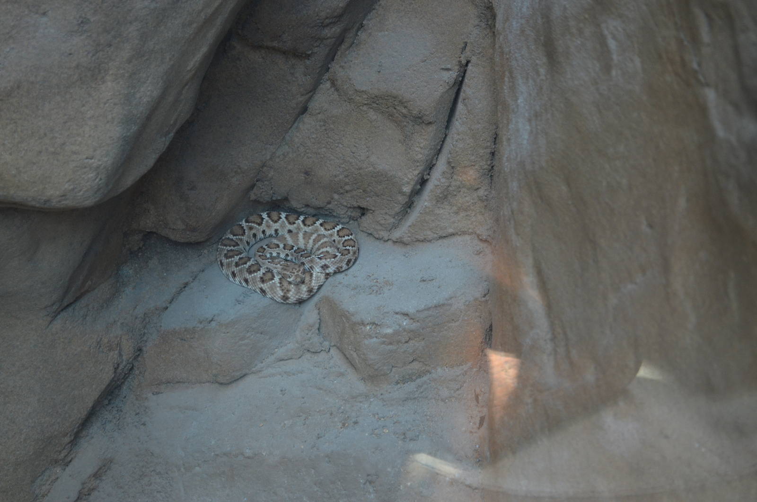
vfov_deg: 16.5
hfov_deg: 24.7
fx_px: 1731
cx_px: 378
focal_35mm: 82
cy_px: 251
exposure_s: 1/40
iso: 800
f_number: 5.6
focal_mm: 55
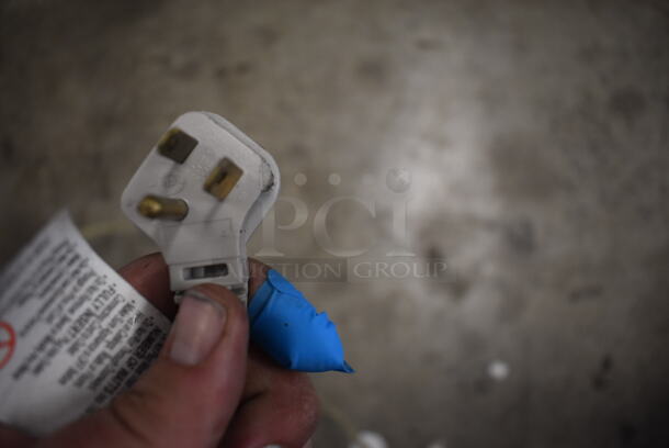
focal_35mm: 27
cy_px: 224
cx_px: 334
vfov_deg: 48.0
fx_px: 502
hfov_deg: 67.3
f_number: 3.5
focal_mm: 18
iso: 1600
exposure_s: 1/125
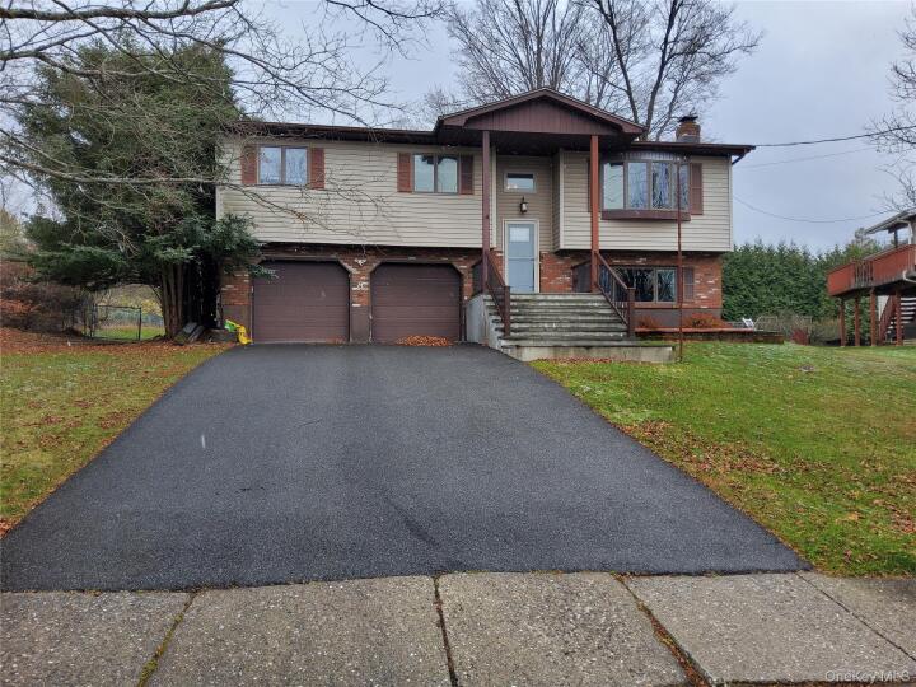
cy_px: 344
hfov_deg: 67.3
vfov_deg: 53.1
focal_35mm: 26
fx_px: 688
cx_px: 458
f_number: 2
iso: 50
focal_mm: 3.08
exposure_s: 1/255
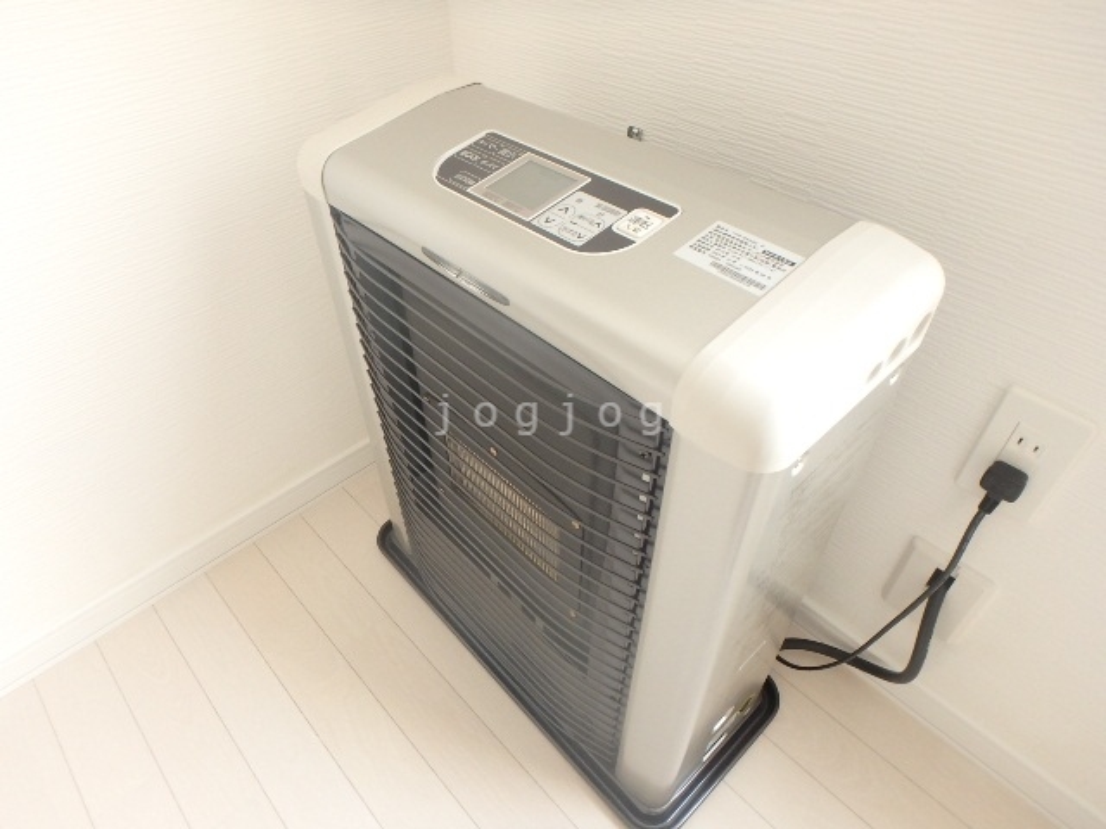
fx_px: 671
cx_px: 553
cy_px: 414
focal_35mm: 21
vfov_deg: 63.4
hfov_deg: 79.0
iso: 320
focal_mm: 3.7
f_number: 3.5
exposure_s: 1/30
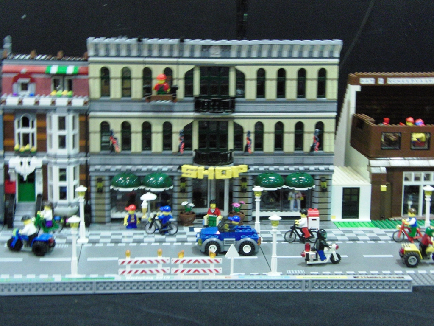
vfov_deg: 20.2
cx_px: 217
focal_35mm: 73
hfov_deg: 26.7
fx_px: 915
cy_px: 163
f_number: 3.6
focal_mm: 13
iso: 400
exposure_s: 1/10
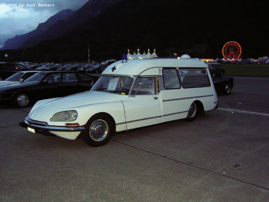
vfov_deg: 39.7
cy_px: 101
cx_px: 134
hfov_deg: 51.4
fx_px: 280
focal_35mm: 36
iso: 183
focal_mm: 5.6
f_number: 2.8
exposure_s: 1/30
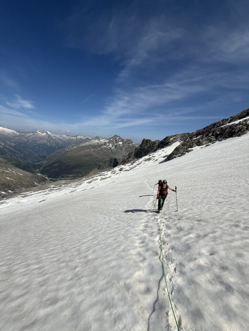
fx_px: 134
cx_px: 124
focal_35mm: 14
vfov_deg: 102.1
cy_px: 166
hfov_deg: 85.7
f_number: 2.2
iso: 50
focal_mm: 2.22
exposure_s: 1/6173
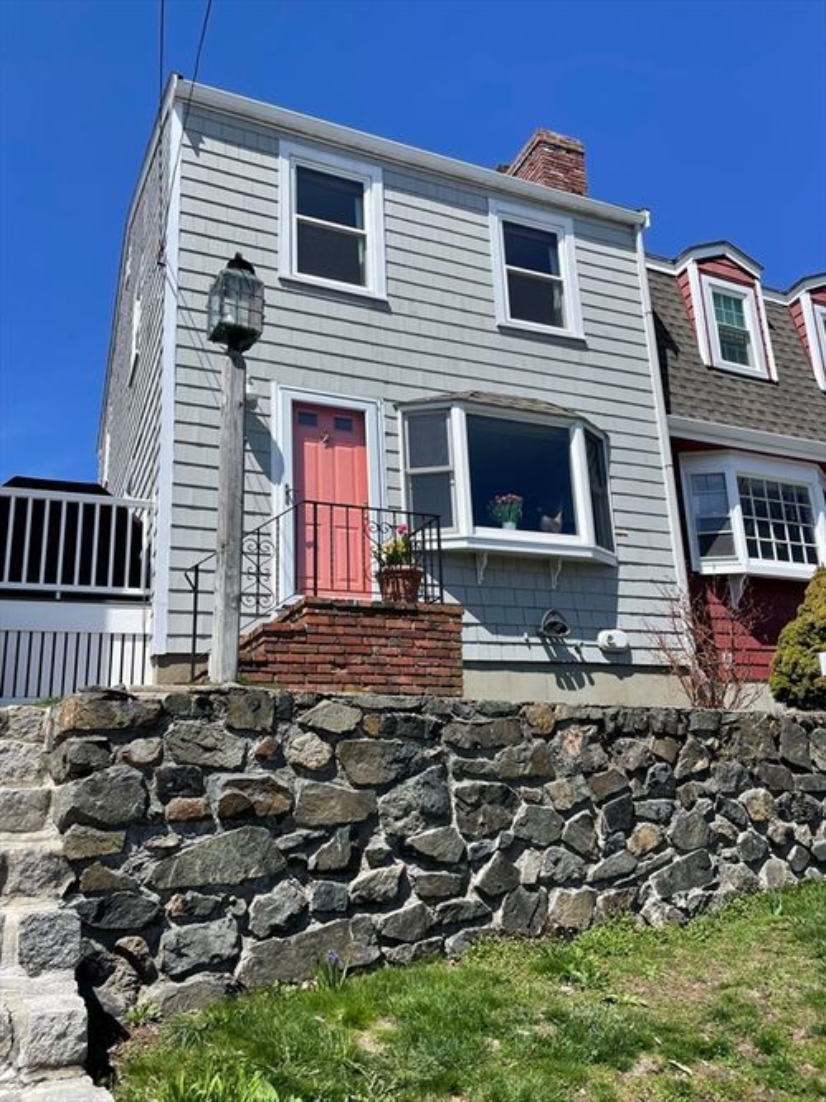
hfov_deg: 53.0
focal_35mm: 26
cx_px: 413
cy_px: 551
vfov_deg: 67.3
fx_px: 827
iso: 32
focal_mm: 4.2
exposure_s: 1/3610
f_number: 1.6
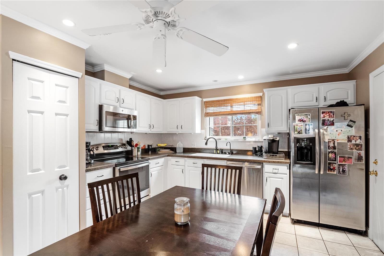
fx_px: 171
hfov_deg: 96.7
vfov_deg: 73.7
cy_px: 128
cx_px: 192
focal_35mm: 16
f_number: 8
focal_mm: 8
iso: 400
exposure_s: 1
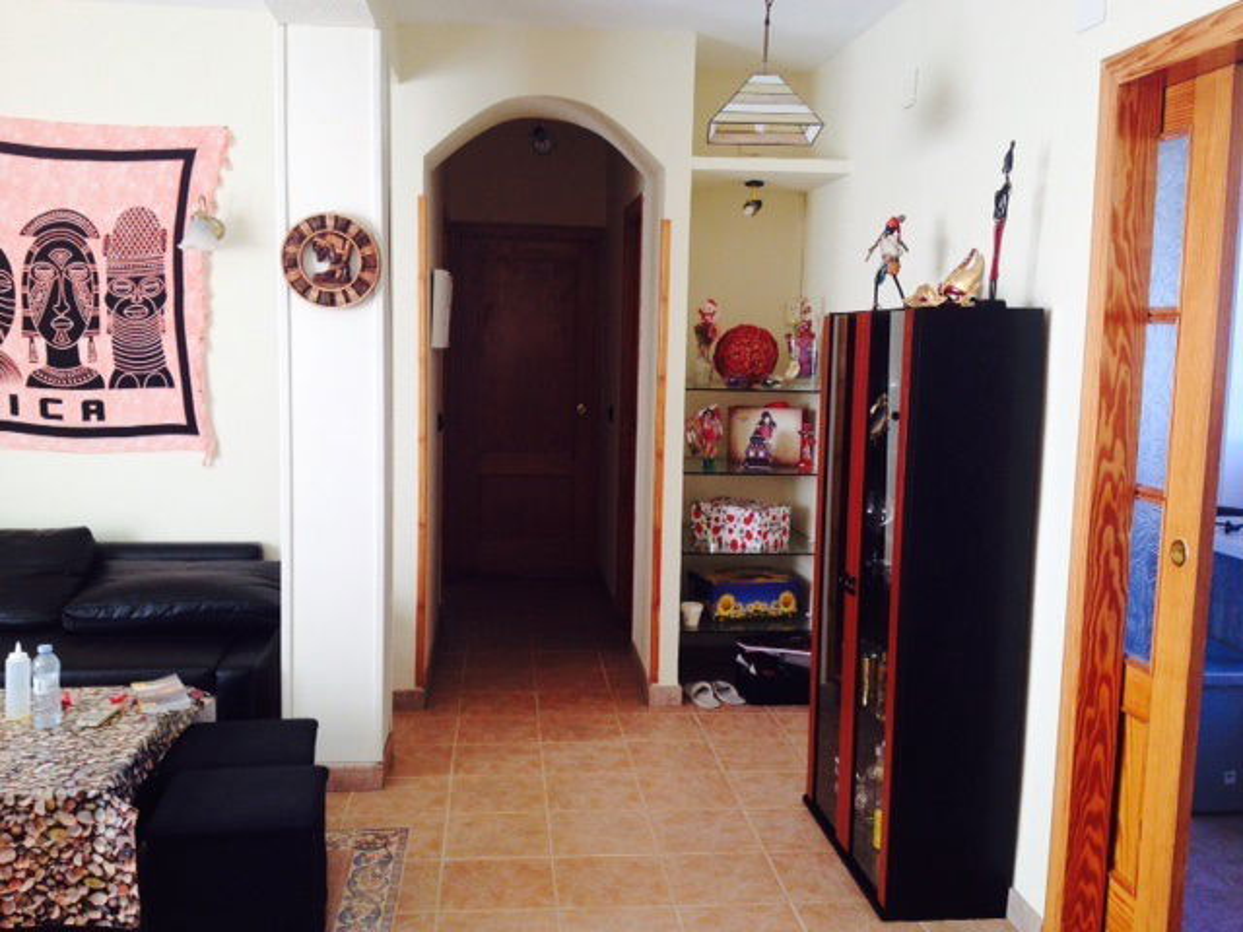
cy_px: 466
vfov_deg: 40.7
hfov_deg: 52.6
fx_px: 1257
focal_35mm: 35
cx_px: 622
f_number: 2.4
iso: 64
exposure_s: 1/40
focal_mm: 4.28
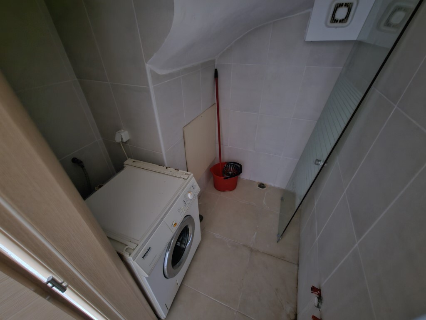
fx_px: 160
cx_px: 213
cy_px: 160
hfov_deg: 106.2
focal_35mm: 13
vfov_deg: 89.9
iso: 800
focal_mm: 2.2
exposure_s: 1/8.33
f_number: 2.2
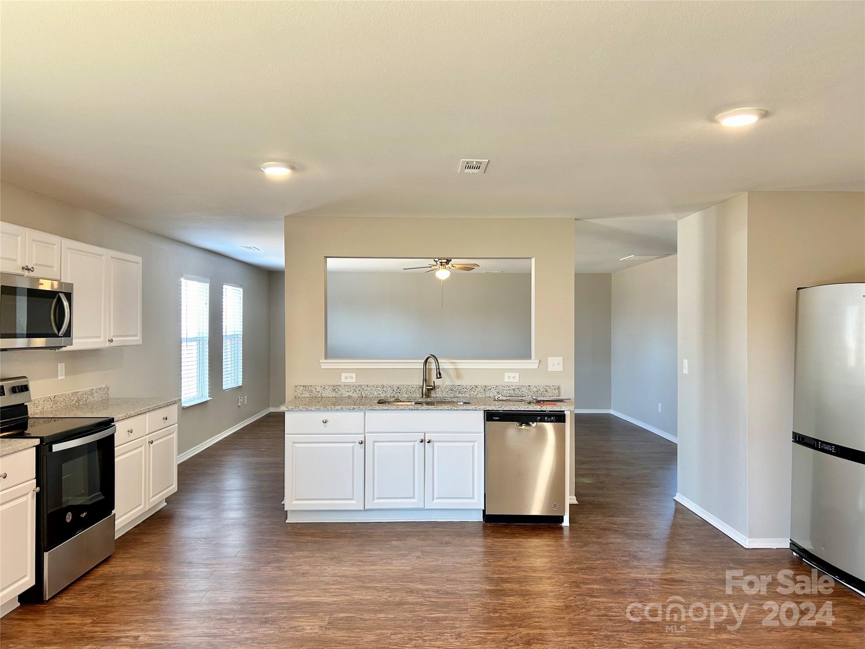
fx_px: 650
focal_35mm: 26
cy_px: 324
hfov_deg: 67.3
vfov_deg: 53.1
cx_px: 432
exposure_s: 1/60
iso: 80
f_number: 1.5
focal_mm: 5.7
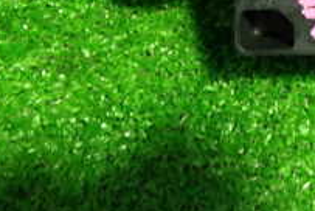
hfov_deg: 19.7
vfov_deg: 13.8
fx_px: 806
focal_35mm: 92
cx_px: 447
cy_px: -129
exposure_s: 1/30
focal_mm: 5.4
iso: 500
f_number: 2.3
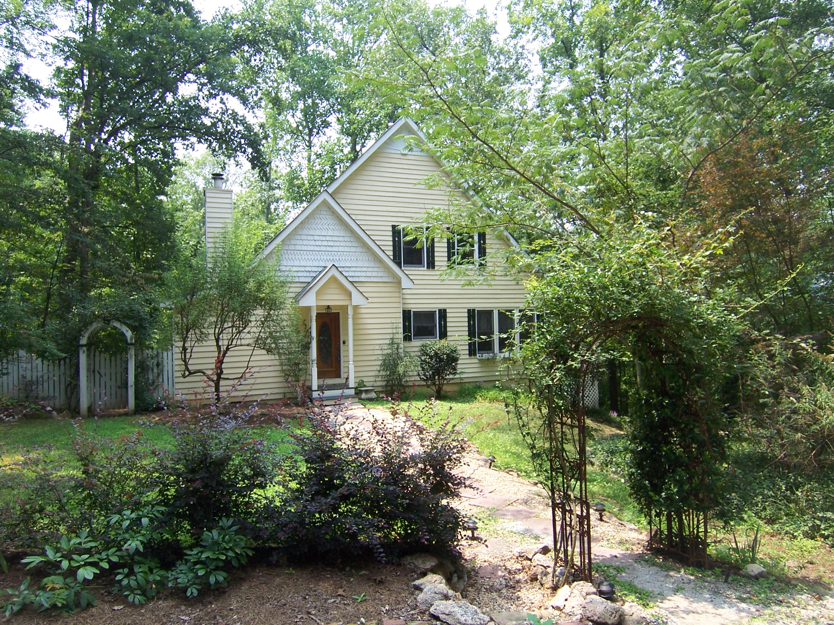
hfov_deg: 73.9
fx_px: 554
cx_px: 417
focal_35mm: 23
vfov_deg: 58.9
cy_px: 312
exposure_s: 1/250
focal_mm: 3.8
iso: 64
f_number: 2.8
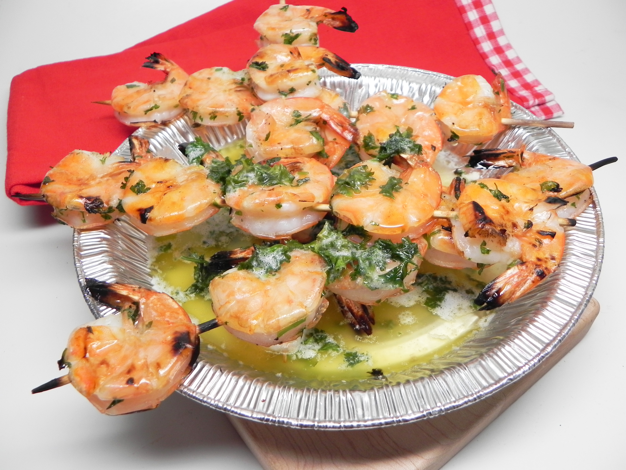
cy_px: 235
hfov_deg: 61.7
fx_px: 524
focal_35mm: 29
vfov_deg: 48.2
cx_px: 313
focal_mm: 5.2
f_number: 2.8
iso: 160
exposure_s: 1/45.1
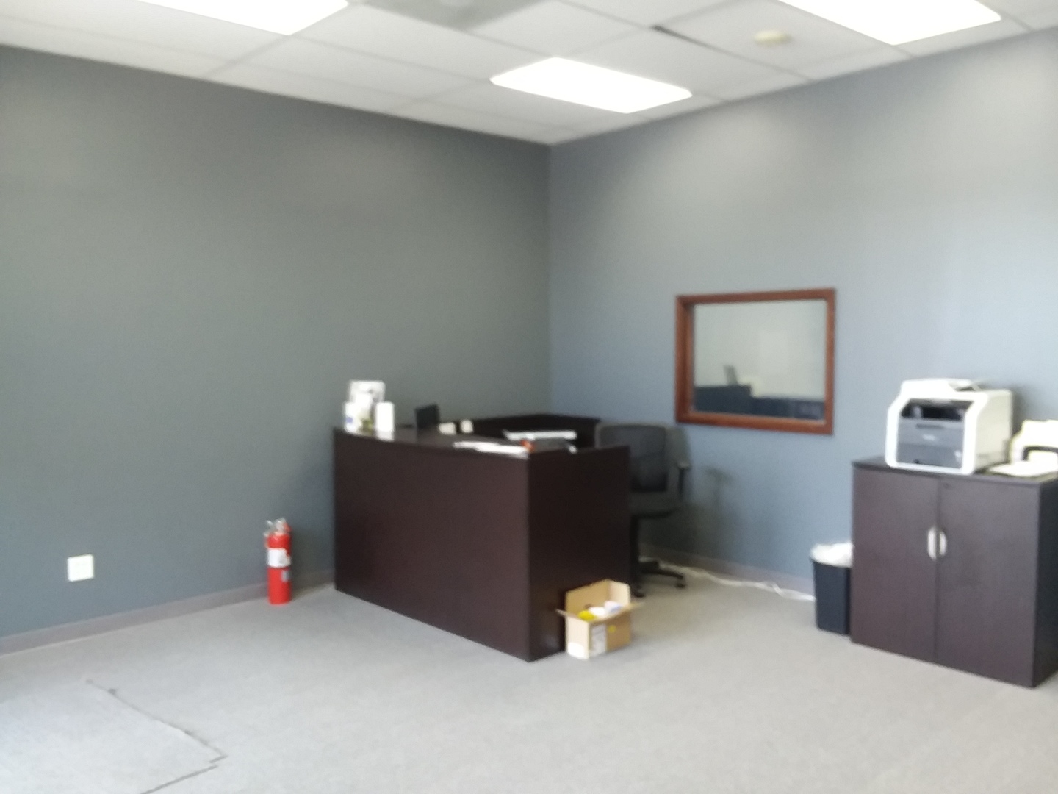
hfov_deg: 61.7
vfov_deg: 48.2
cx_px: 529
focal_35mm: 29
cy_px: 397
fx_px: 886
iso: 100
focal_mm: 2.47
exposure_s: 1/30
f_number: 1.9
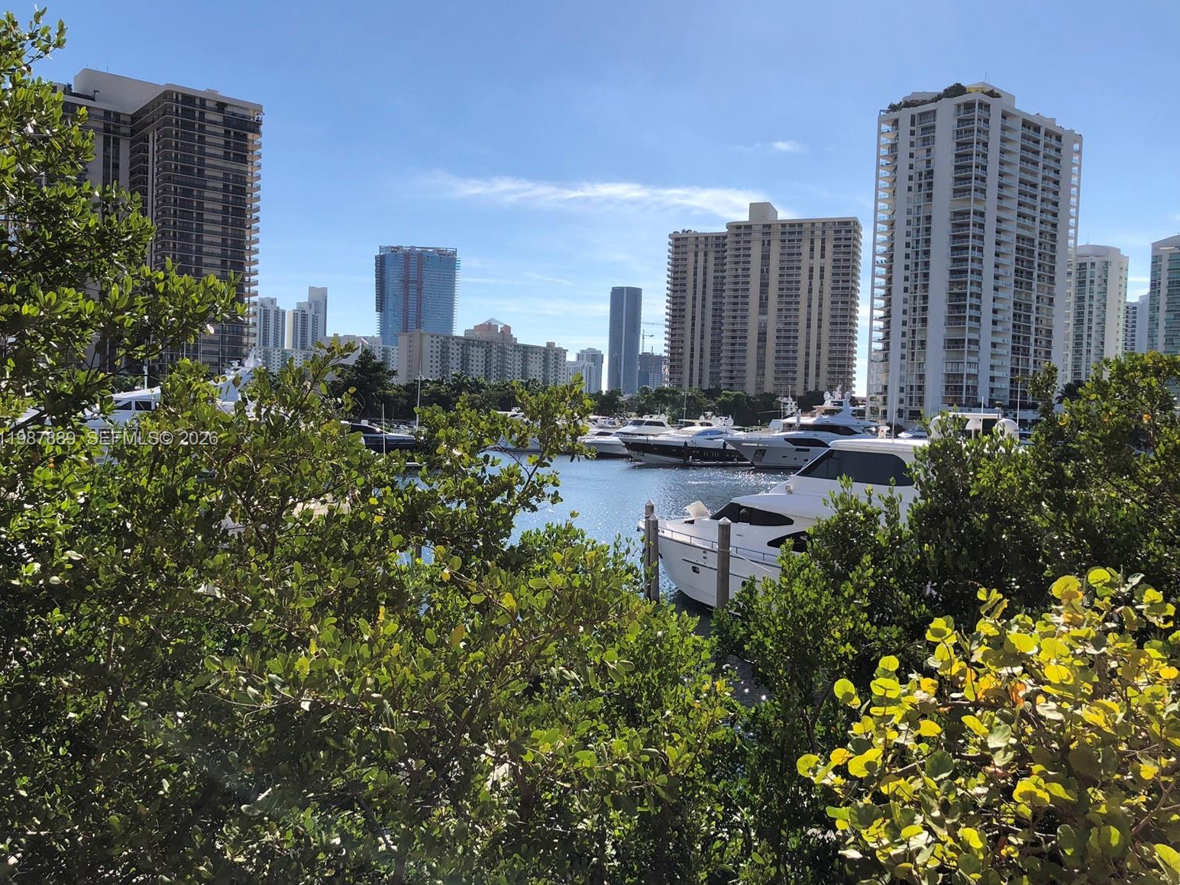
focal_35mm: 29
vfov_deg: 48.2
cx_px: 592
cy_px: 440
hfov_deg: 61.7
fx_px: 989
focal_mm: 4
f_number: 1.8
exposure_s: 1/2825
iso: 20
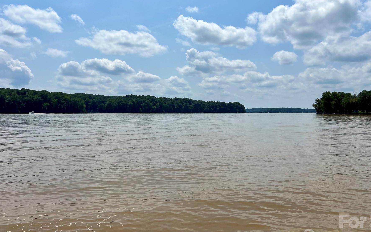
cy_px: 93
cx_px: 191
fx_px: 324
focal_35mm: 32
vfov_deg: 39.3
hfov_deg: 59.7
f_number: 1.5
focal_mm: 5.7
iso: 50
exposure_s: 1/12658
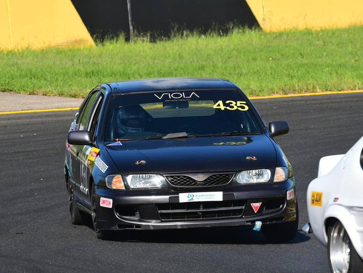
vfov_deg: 2.5
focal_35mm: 587
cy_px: 136
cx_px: 200
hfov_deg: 3.4
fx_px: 6159
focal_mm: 360
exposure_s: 1/640
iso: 500
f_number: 11
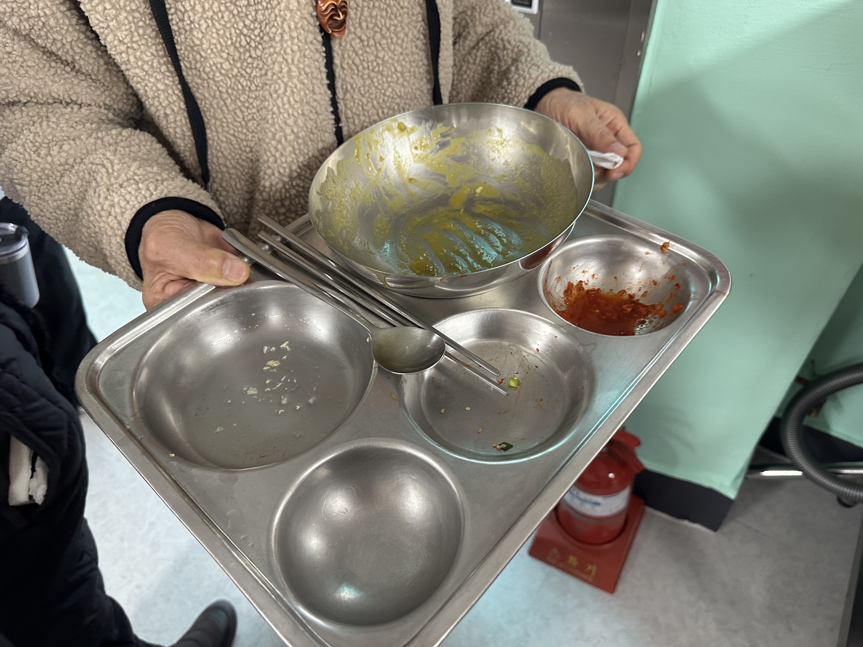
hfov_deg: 71.6
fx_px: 598
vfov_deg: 56.8
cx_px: 432
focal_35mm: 24
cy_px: 324
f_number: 1.78
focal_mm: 6.86
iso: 250
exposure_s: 1/60
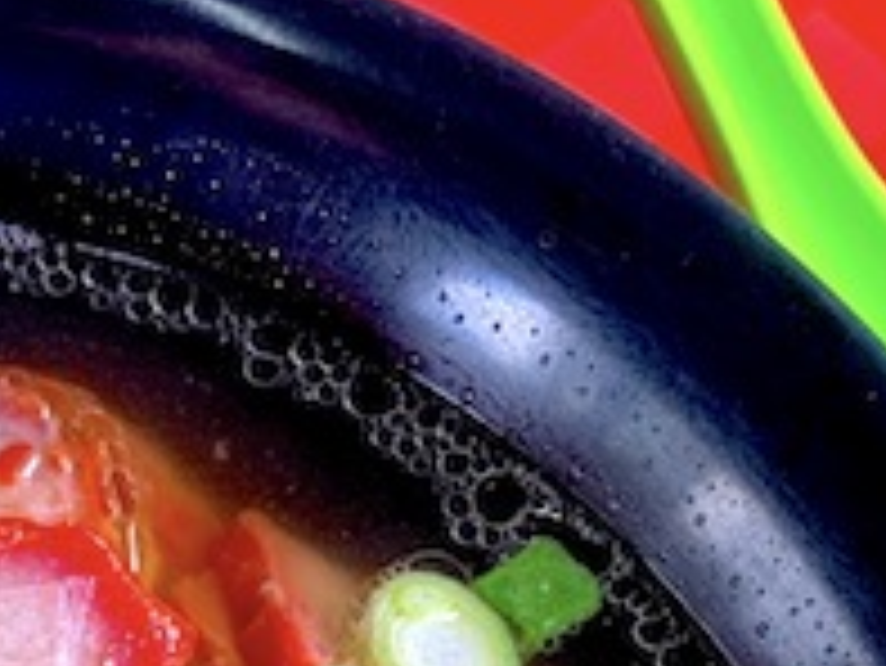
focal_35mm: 99
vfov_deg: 13.5
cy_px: 1177
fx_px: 2535
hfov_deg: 18.8
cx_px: -153
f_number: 1.8
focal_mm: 4.25
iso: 50
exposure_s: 1/121
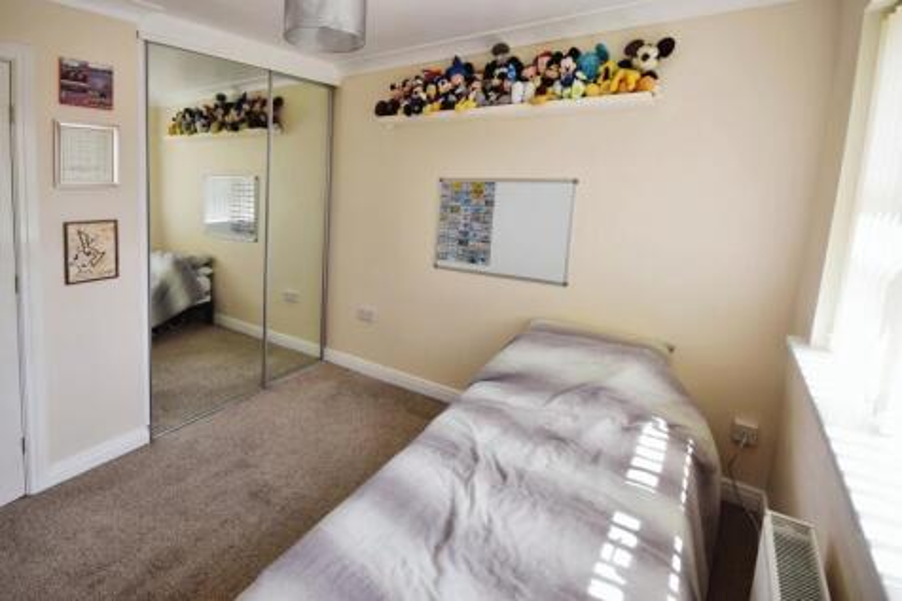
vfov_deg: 72.0
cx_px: 451
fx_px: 413
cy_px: 300
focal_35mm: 16
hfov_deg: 95.0
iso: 400
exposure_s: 1/200
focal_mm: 11
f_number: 7.1
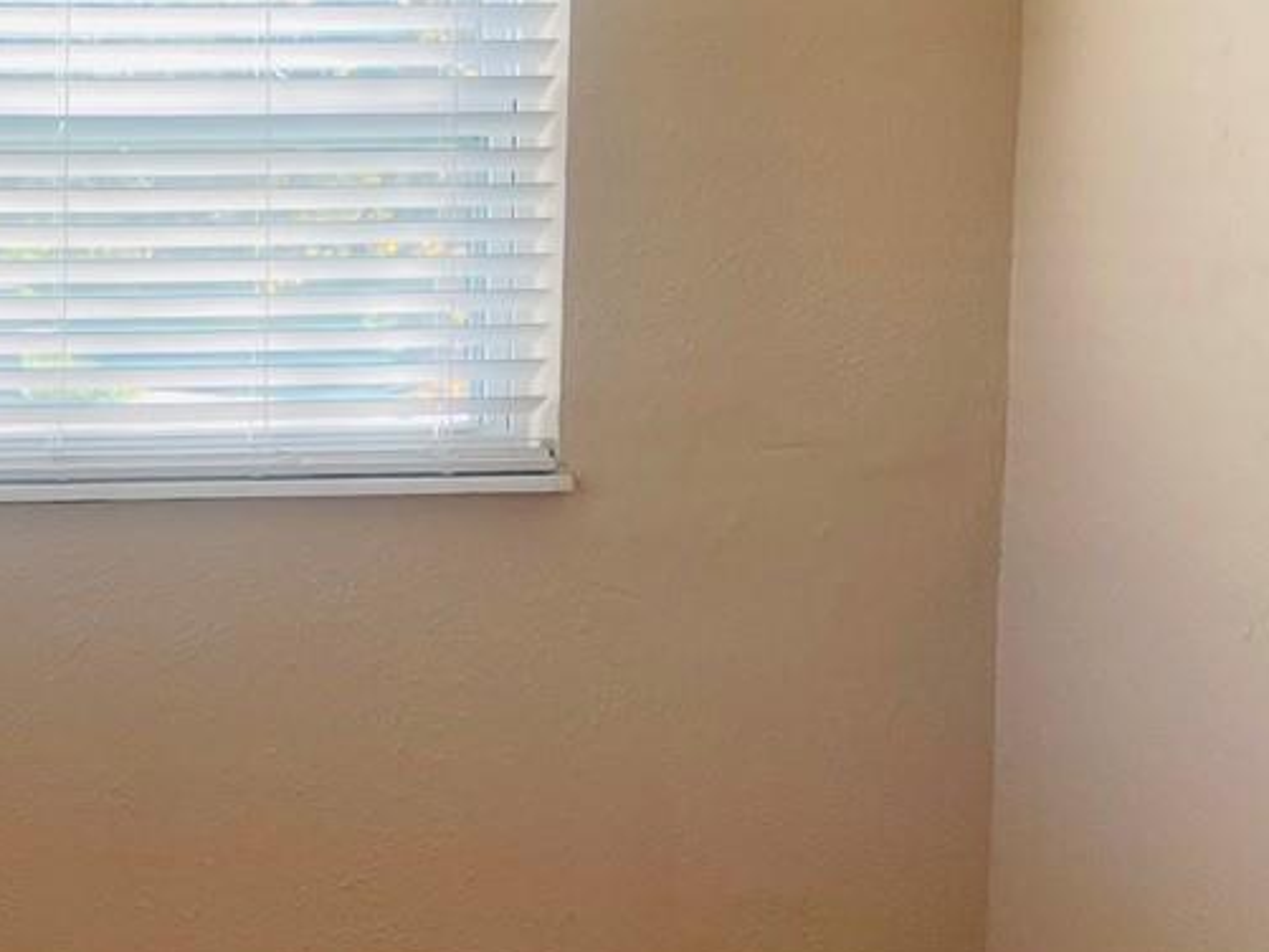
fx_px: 3043
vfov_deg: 17.8
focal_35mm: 83
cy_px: 441
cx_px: -332
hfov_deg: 21.5
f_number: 1.6
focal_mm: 5.1
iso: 50
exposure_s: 1/178
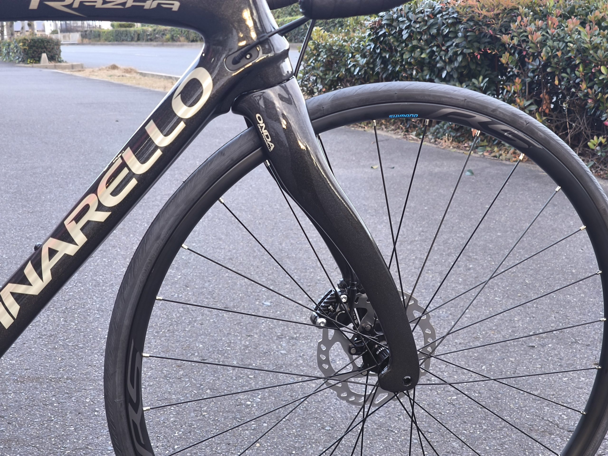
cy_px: 228
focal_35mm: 50
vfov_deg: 29.1
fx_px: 878
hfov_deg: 38.2
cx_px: 304
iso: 100
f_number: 1.9
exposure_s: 1/50
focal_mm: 7.1
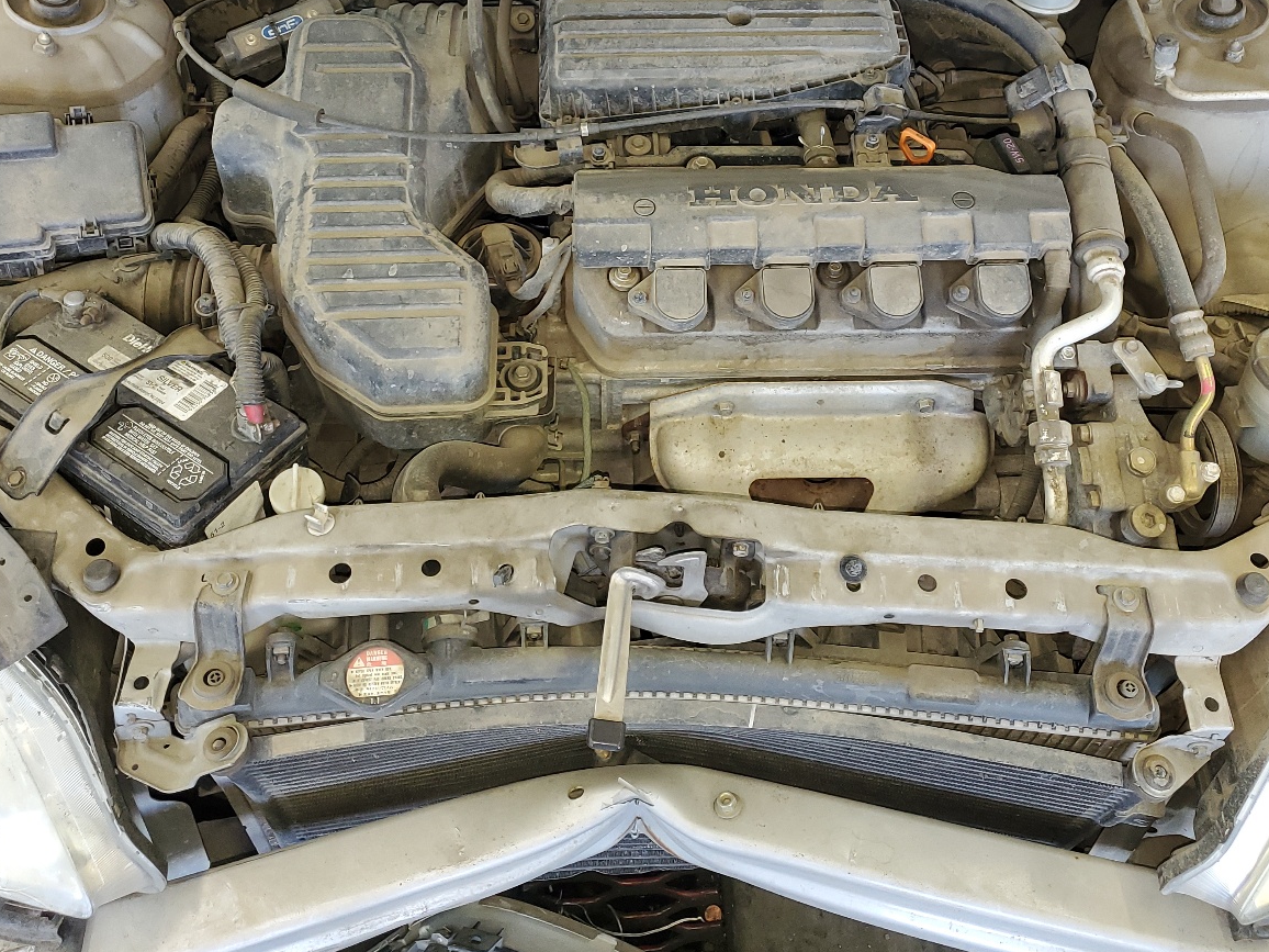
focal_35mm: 36
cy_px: 298
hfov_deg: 51.3
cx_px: 660
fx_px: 1320
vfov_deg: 39.1
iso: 96
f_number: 1.5
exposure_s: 1/60.2
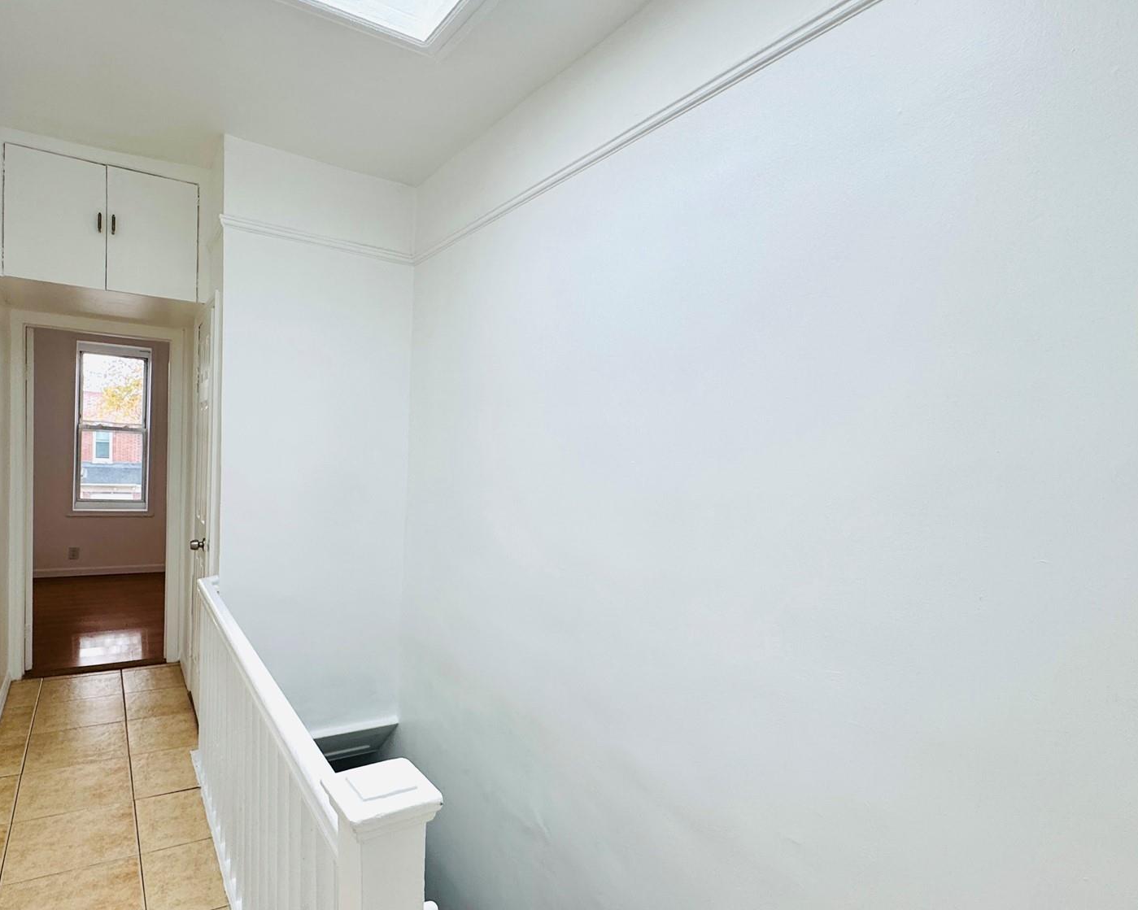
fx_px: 674
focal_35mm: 20
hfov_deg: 79.8
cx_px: 480
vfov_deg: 68.0
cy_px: 494
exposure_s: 1/128
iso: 40
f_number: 2.2
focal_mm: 2.22
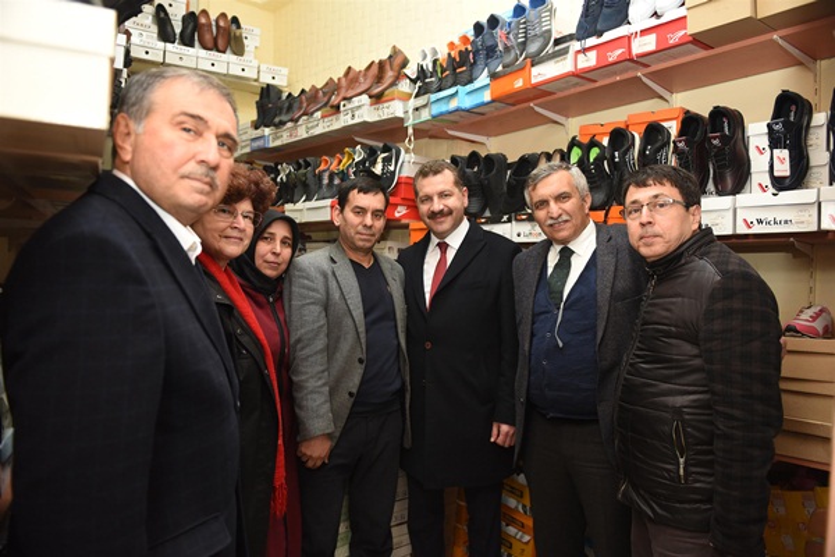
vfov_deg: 53.1
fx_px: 557
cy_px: 278
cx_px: 418
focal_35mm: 24
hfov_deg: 73.7
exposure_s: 1/160
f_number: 2.8
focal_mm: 24
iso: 1250
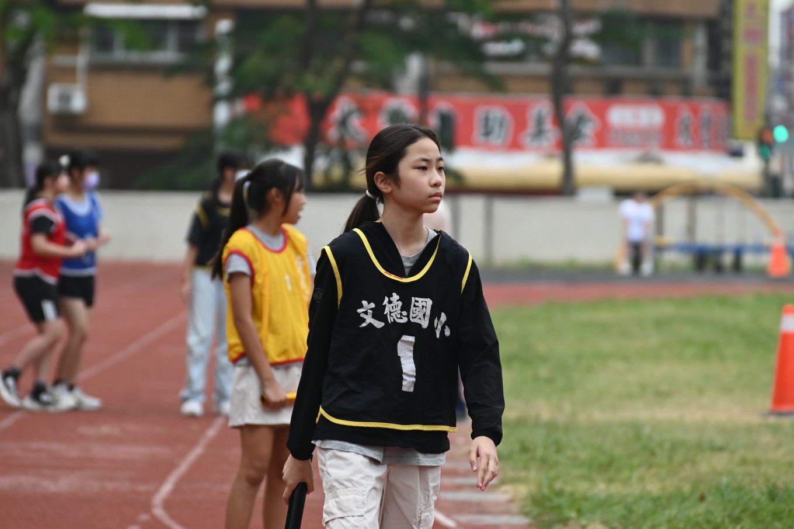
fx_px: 6119
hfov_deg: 7.4
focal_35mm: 278
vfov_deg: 5.0
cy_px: 264
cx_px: 397
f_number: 5
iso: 560
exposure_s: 1/1000
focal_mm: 185
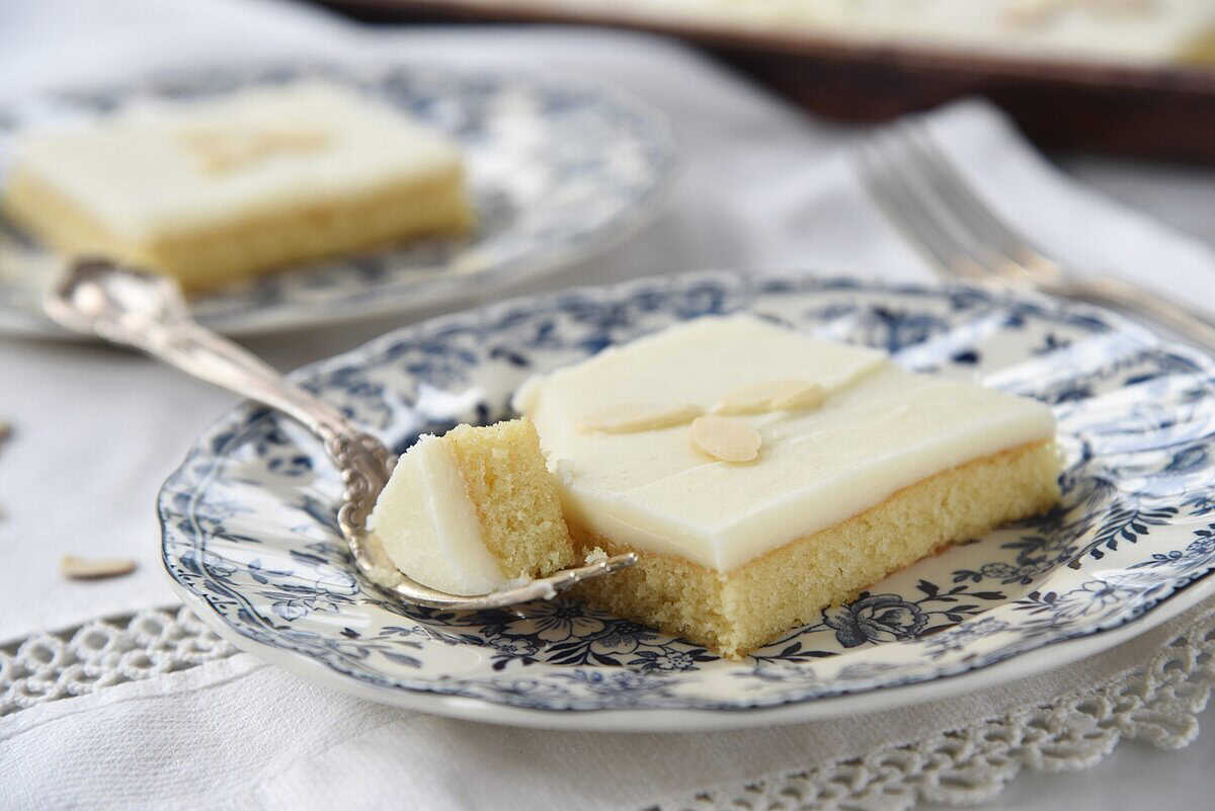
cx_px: 608
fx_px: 4051
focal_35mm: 120
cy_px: 406
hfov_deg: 17.1
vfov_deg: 11.4
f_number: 6.3
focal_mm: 120
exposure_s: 1/500
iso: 800
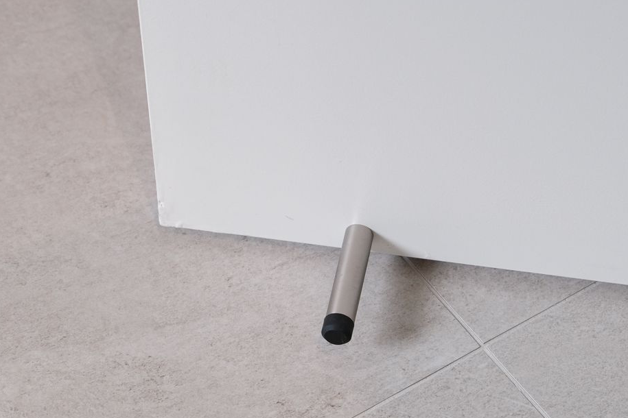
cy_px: 249
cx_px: 320
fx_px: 2372
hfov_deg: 15.1
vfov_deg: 10.1
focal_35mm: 136
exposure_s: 1/160
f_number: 4
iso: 1000
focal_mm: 55
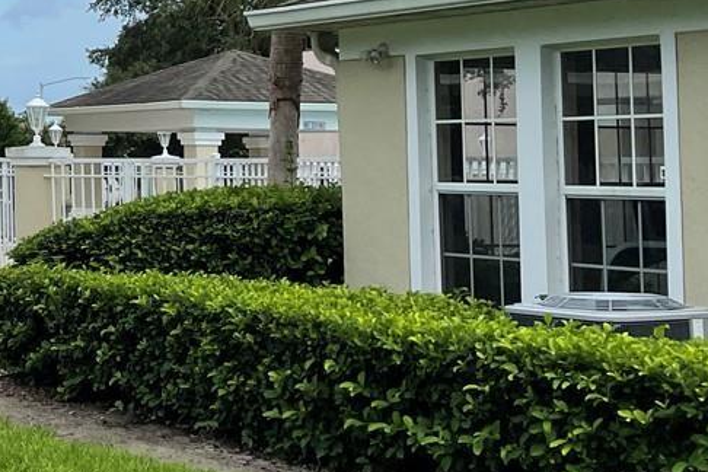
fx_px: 1750
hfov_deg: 20.2
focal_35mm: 89
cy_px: 50
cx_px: -306
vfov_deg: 15.2
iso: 32
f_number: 1.6
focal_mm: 4.2
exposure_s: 1/3401
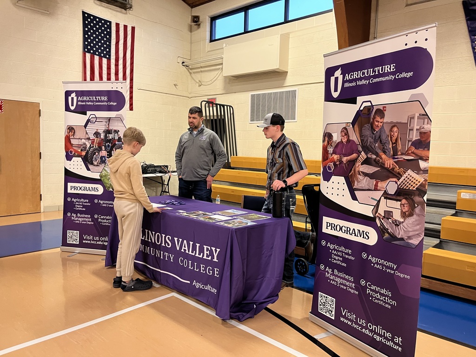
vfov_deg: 53.1
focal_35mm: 26
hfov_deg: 67.3
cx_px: 238
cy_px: 178
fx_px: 358
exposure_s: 1/60
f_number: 1.6
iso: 160
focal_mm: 5.1
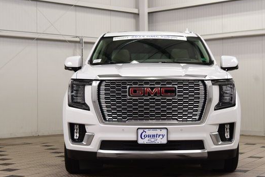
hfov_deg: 27.3
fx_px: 545
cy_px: 89
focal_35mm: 74
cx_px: 154
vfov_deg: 18.4
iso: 900
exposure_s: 1/60
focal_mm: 40
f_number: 8
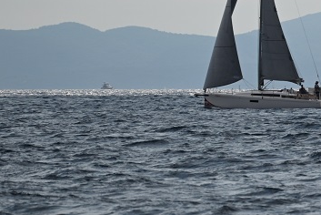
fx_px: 7880
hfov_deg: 2.3
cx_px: 590
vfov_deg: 1.6
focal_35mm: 883
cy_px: 40
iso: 100
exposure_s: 1/1250
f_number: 6.3
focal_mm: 240
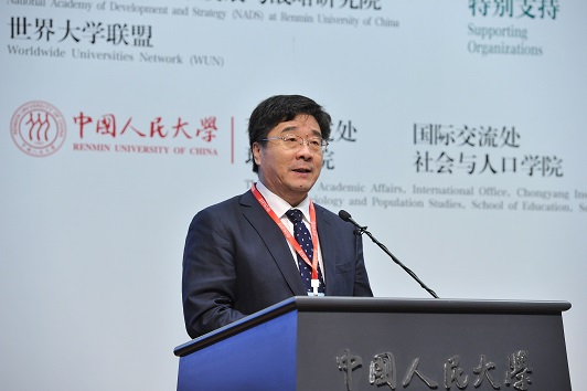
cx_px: 294
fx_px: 2200
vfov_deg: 10.1
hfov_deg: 15.2
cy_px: 196
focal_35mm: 135
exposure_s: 1/160
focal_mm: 135
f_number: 4.5
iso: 2000
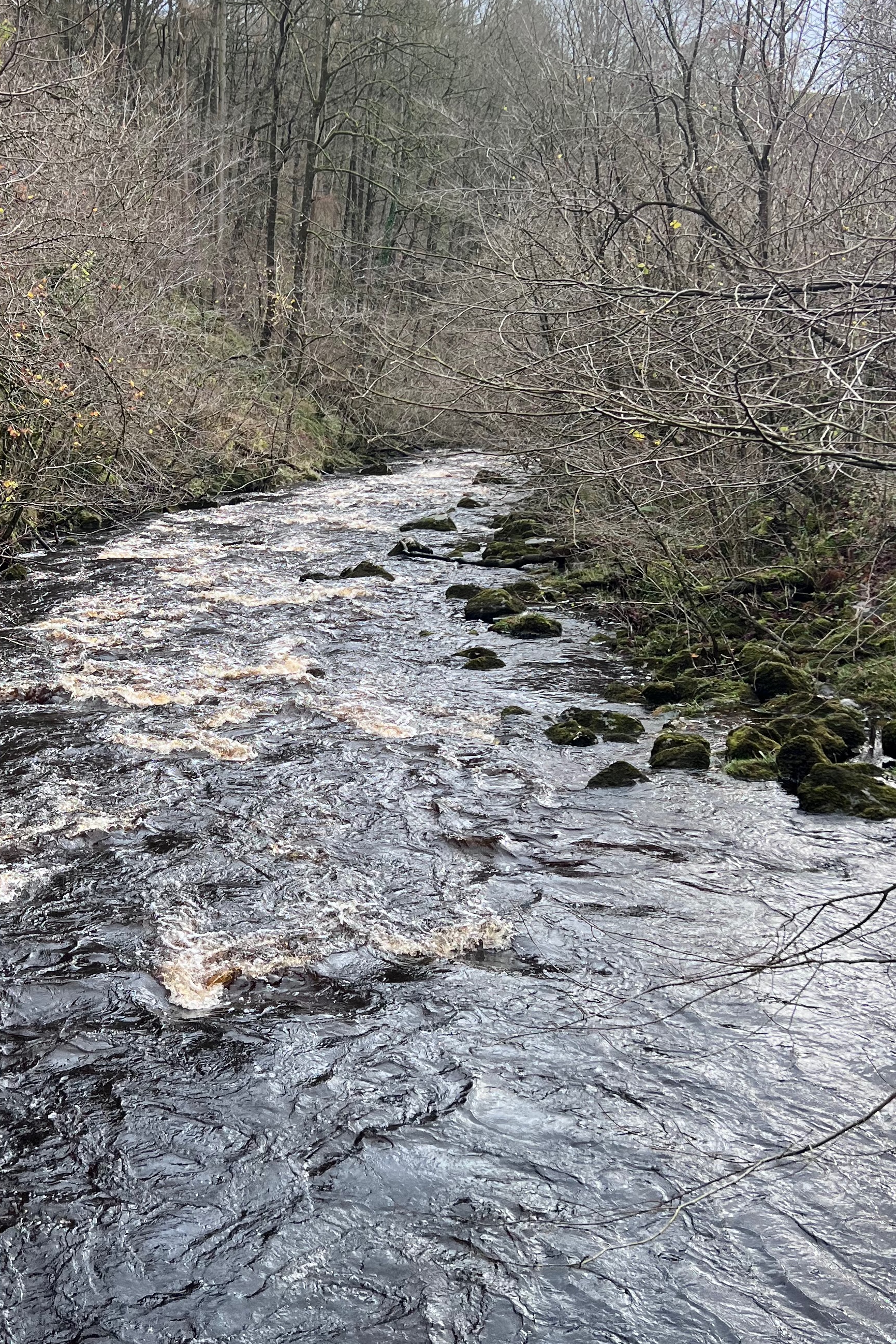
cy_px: 618
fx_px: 1568
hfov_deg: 31.6
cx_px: 279
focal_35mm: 42
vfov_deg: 46.4
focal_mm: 5.7
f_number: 1.5
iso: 50
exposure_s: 1/827
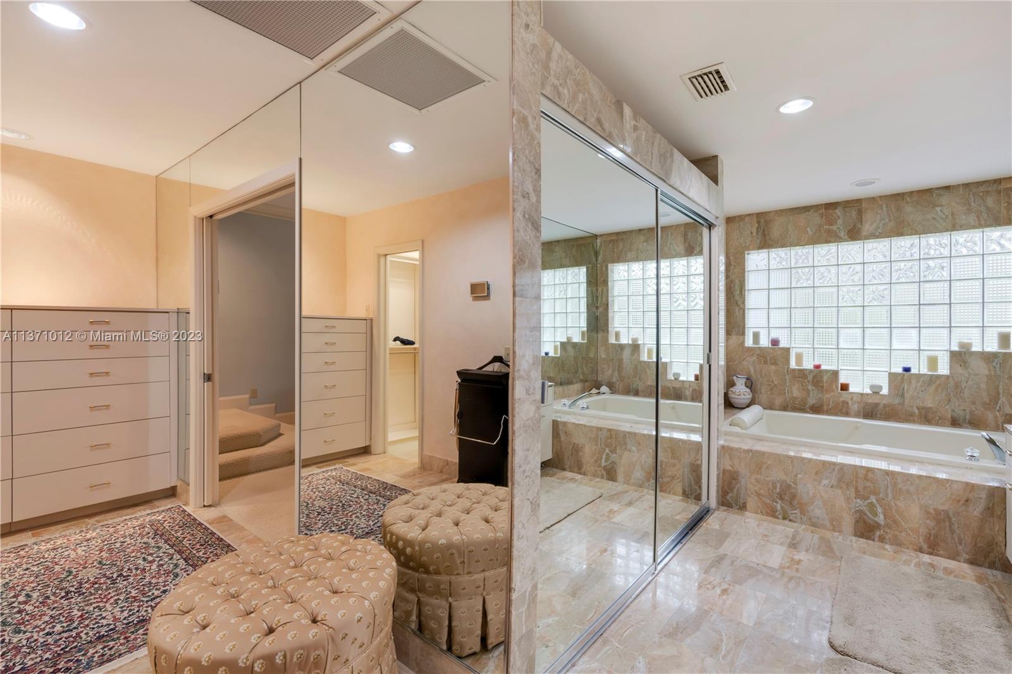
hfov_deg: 96.7
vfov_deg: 73.7
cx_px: 506
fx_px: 450
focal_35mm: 16
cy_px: 337
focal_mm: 16
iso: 125
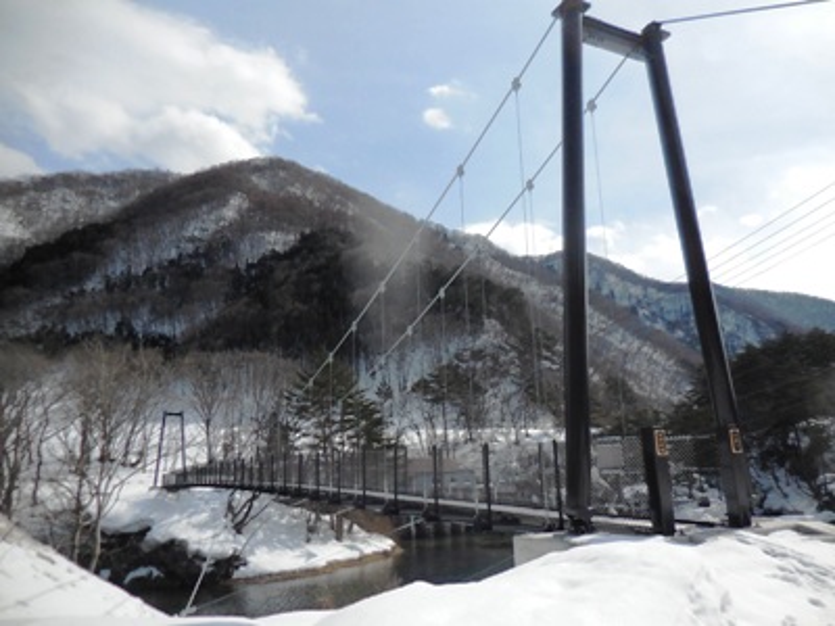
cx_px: 418
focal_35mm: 25
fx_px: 603
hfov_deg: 69.4
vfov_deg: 54.9
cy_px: 313
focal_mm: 4.5
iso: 400
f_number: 6.6
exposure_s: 1/1600
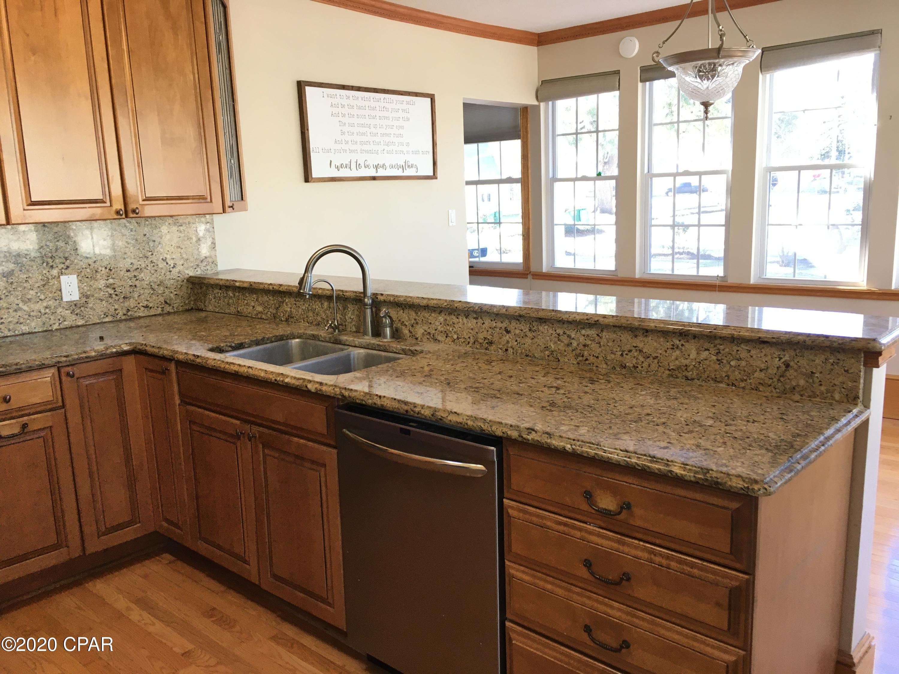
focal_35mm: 29
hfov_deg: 61.7
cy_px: 337
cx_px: 450
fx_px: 753
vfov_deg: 48.2
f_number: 2.2
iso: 32
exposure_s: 1/30
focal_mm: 4.15
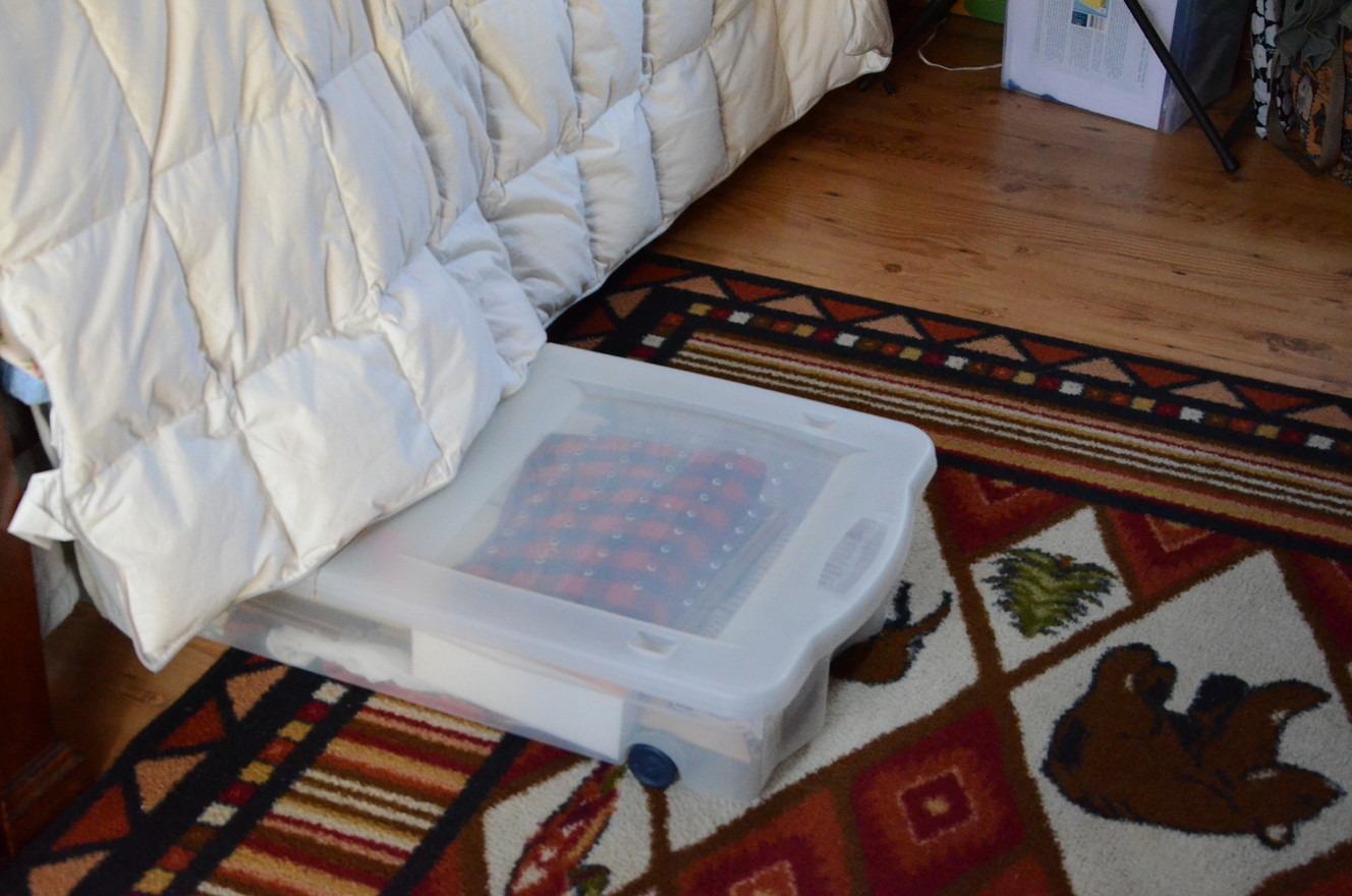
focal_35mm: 52
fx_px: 1968
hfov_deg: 37.9
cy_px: 448
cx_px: 676
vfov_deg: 25.6
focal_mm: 35
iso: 6400
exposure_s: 1/160
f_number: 8
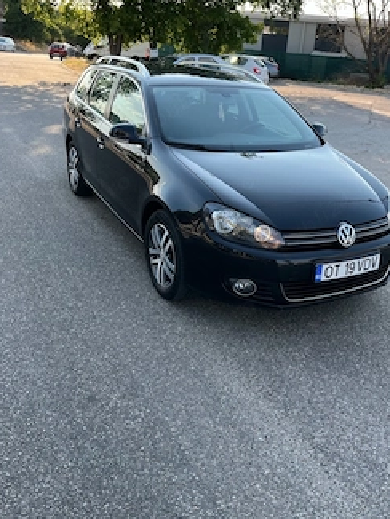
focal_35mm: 32
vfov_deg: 56.7
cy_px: 233
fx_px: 480
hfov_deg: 44.0
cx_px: 235
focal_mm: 5.1
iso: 50
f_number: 1.6
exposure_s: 1/608
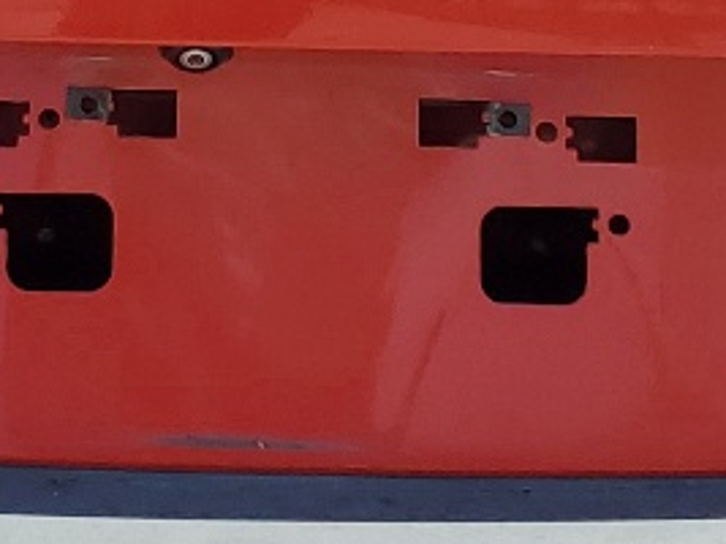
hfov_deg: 12.7
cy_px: -503
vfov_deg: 9.0
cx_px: 296
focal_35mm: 156
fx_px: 3270
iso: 50
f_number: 1.5
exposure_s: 1/2500
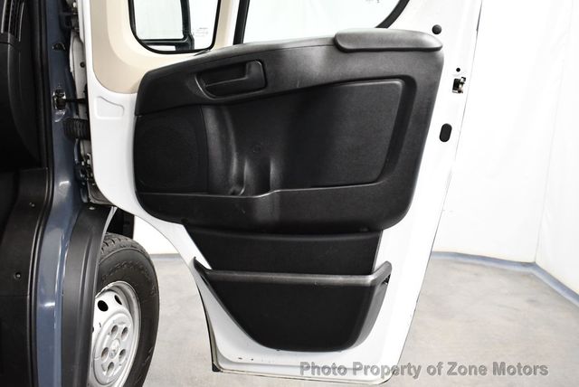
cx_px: 290
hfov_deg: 53.1
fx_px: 580
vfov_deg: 36.9
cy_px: 194
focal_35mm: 36
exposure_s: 1/100
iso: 3200
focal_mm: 18
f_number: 3.5
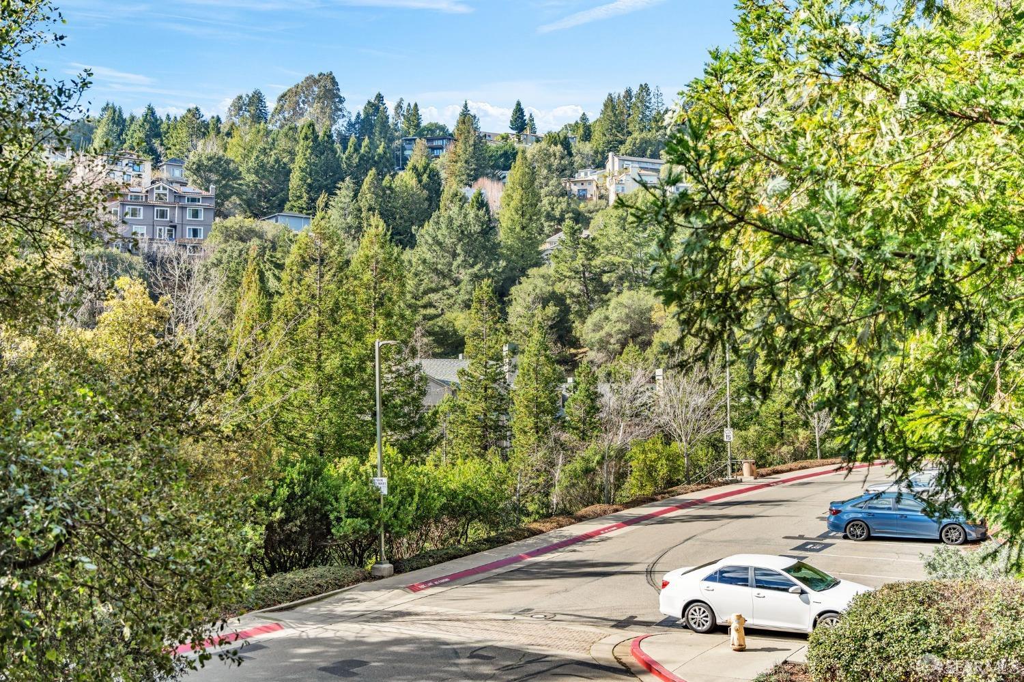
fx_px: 1080
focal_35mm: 38
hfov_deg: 50.7
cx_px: 512
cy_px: 341
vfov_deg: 35.0
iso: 100
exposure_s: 1/160
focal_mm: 38
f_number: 5.6
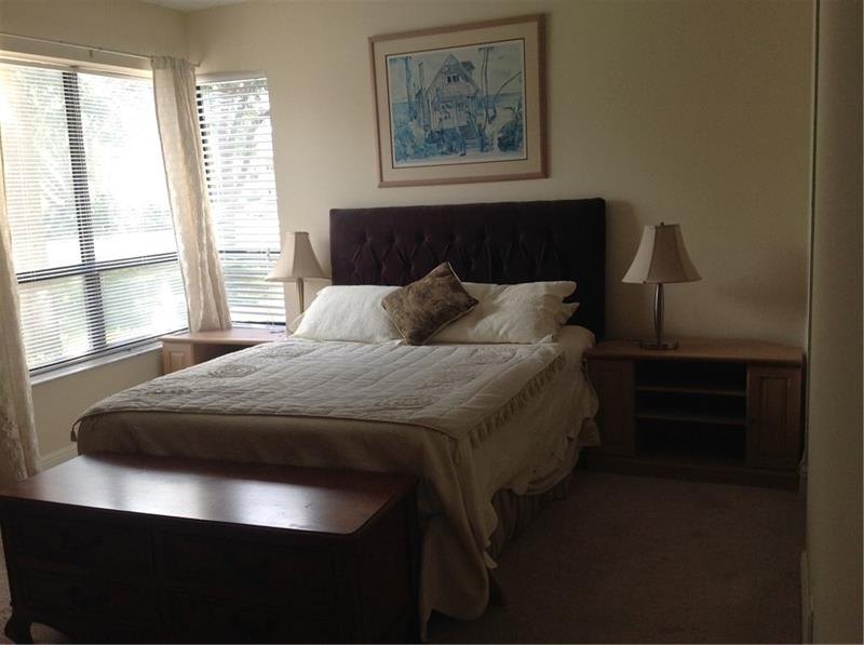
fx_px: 872
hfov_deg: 52.7
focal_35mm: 35
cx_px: 432
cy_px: 322
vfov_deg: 40.6
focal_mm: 4.28
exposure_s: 1/120
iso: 100
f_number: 2.4
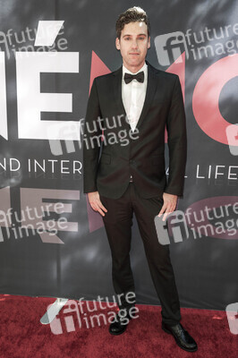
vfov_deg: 61.1
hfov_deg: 42.9
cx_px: 119
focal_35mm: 30
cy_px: 179
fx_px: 303
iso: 800
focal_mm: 30.5
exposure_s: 1/200
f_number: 5.6
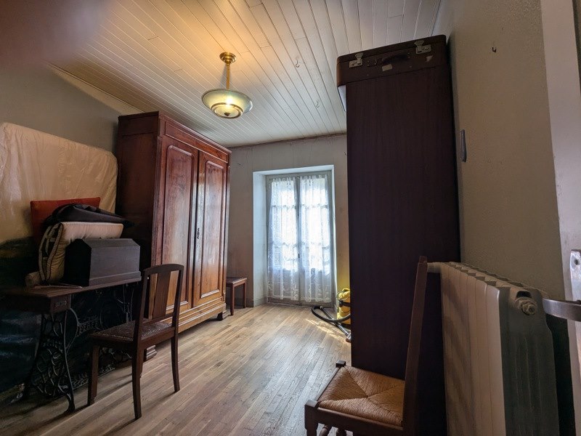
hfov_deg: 94.5
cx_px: 290
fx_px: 269
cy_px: 218
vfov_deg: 78.1
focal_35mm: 16
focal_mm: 2.35
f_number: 2.2
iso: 41
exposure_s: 1/114
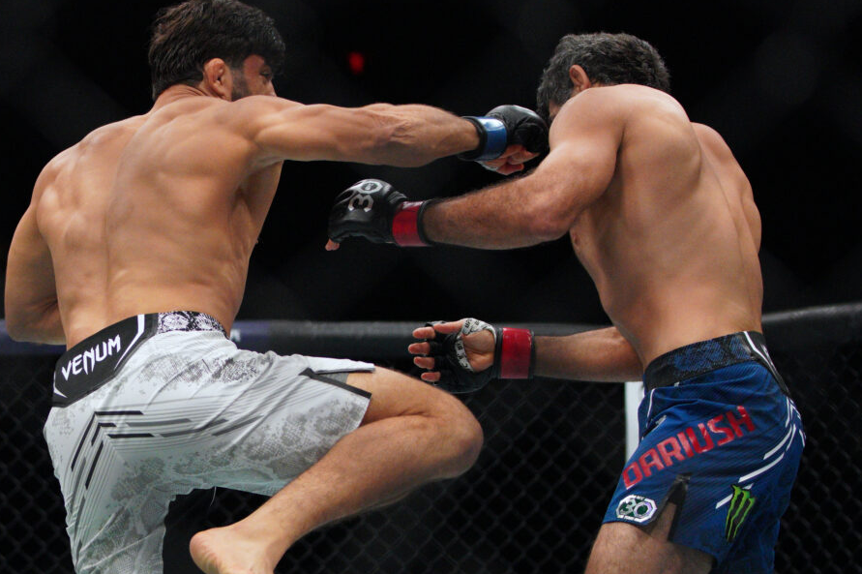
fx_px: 2393
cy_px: 334
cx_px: 359
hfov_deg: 20.4
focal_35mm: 100
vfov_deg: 13.7
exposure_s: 1/4000
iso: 5000
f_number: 2.8
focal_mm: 73
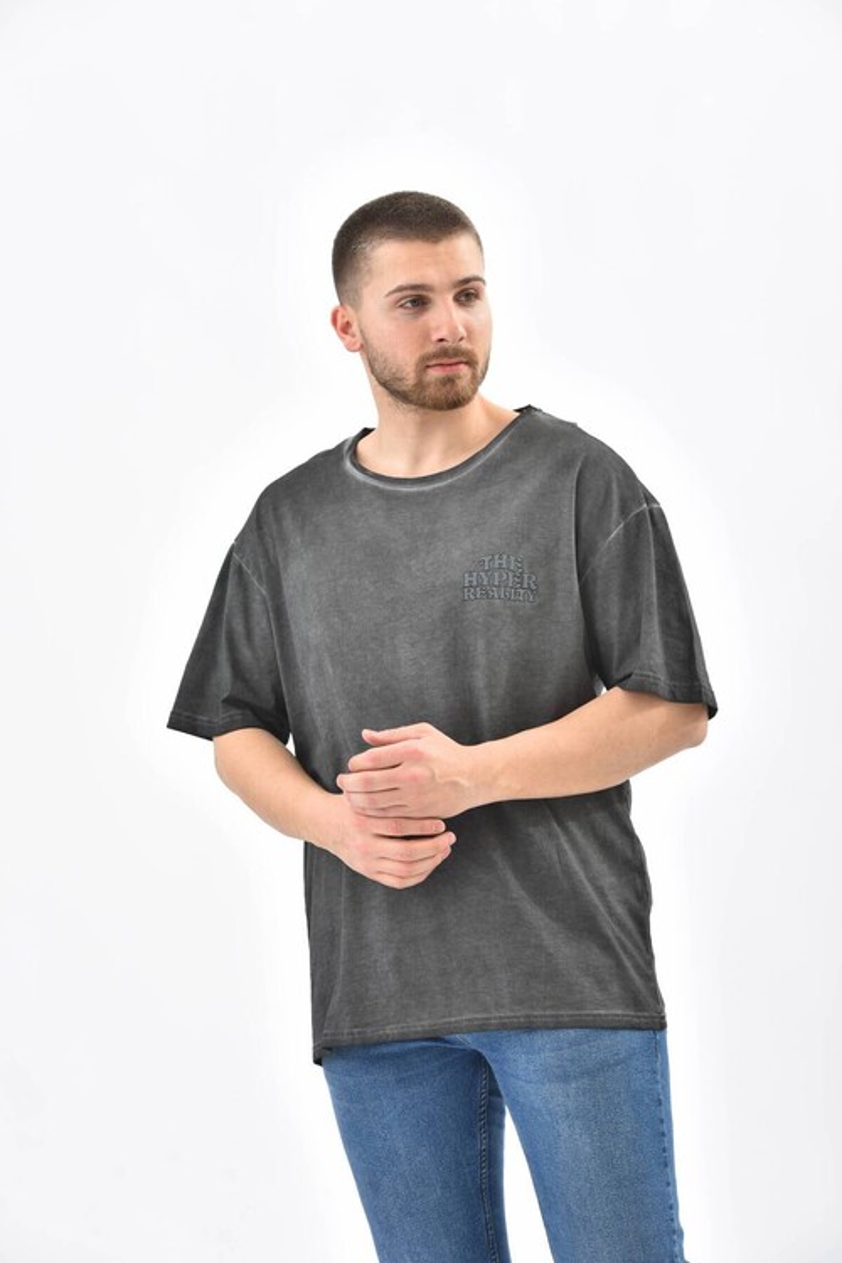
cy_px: 632
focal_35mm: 100
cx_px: 421
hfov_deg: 13.7
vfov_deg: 20.4
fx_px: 3508
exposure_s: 1/160
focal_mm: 100
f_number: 7.1
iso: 100
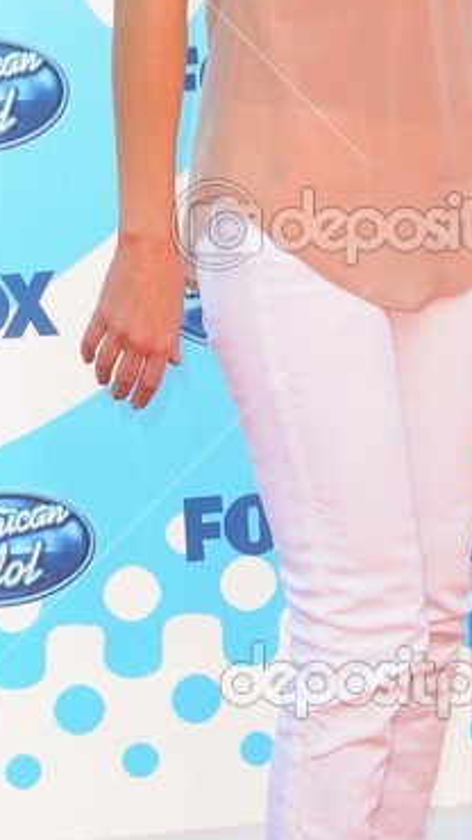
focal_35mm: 243
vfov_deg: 8.9
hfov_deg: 5.0
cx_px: 429
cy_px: 227
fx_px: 5409
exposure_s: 1/250
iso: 400
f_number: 8
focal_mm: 56
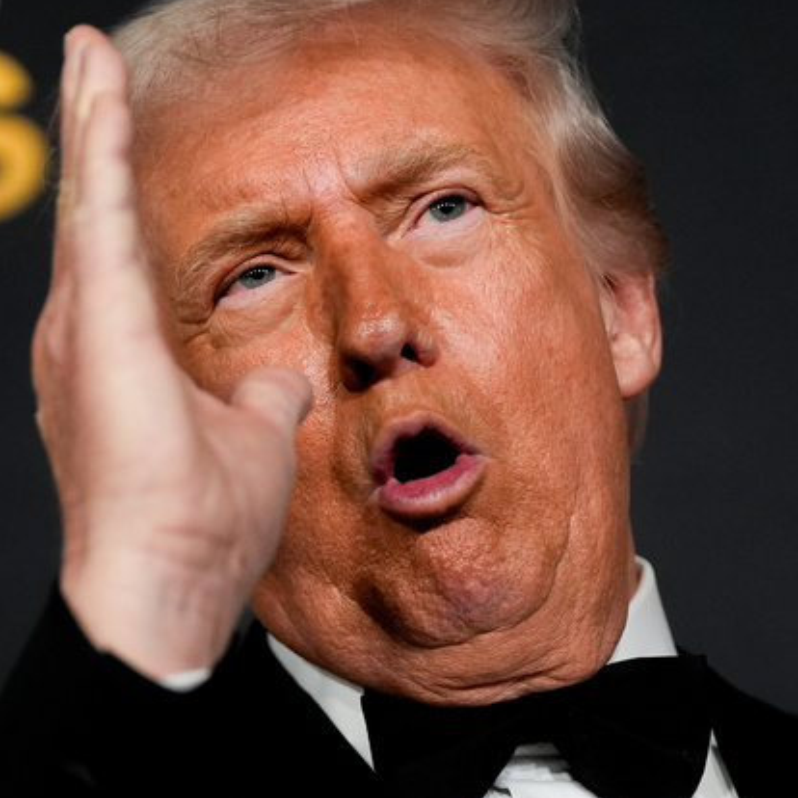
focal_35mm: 370
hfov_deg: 4.7
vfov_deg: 4.7
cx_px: 368
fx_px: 9650
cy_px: 529
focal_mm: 176
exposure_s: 1/500
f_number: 2.8
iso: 2000
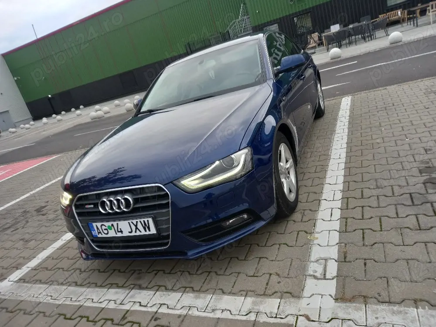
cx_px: 218
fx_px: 315
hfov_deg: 69.4
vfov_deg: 54.9
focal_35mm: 25
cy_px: 164
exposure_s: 1/50
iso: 50
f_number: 2
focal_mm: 4.6
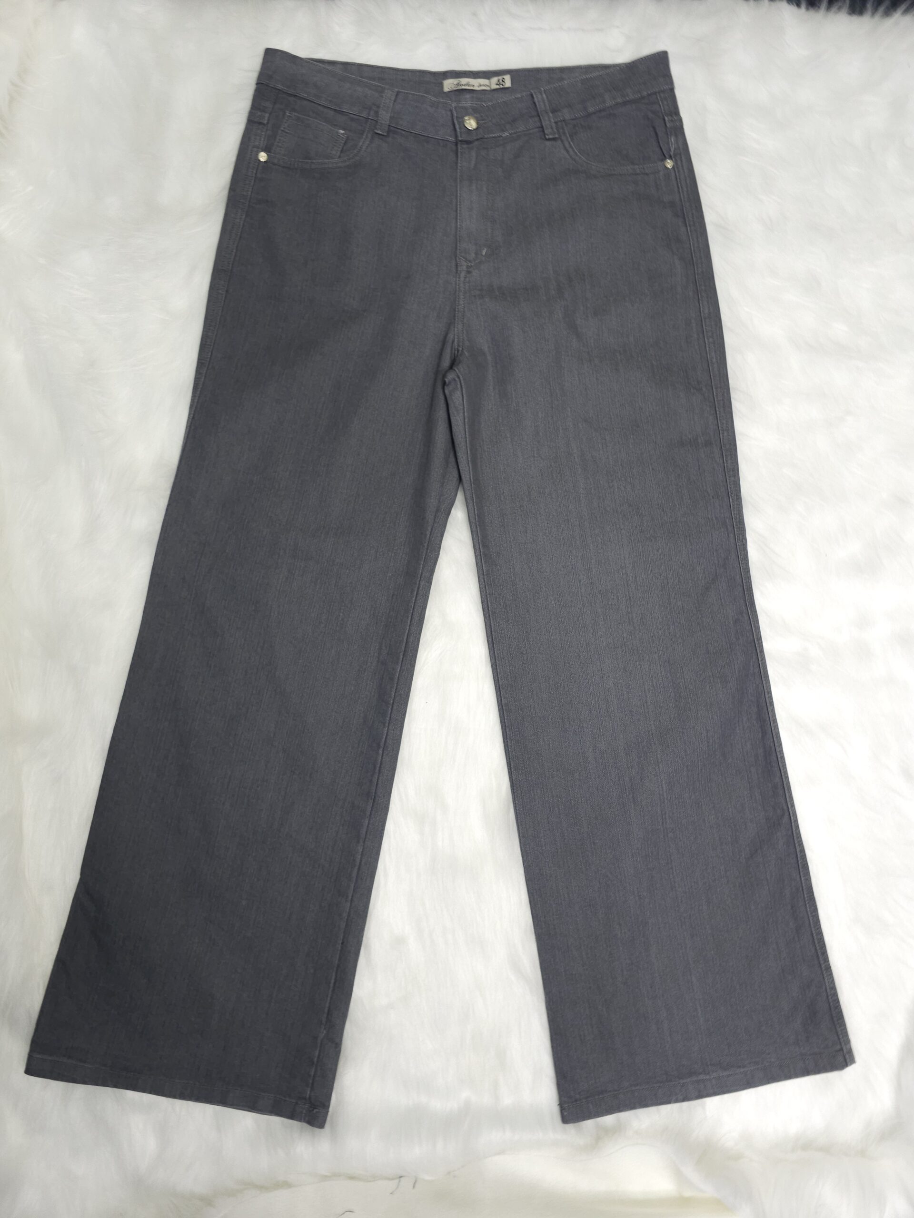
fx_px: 810
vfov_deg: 73.9
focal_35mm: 23
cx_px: 457
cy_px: 609
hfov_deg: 58.9
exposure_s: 1/30
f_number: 1.7
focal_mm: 6.3
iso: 100
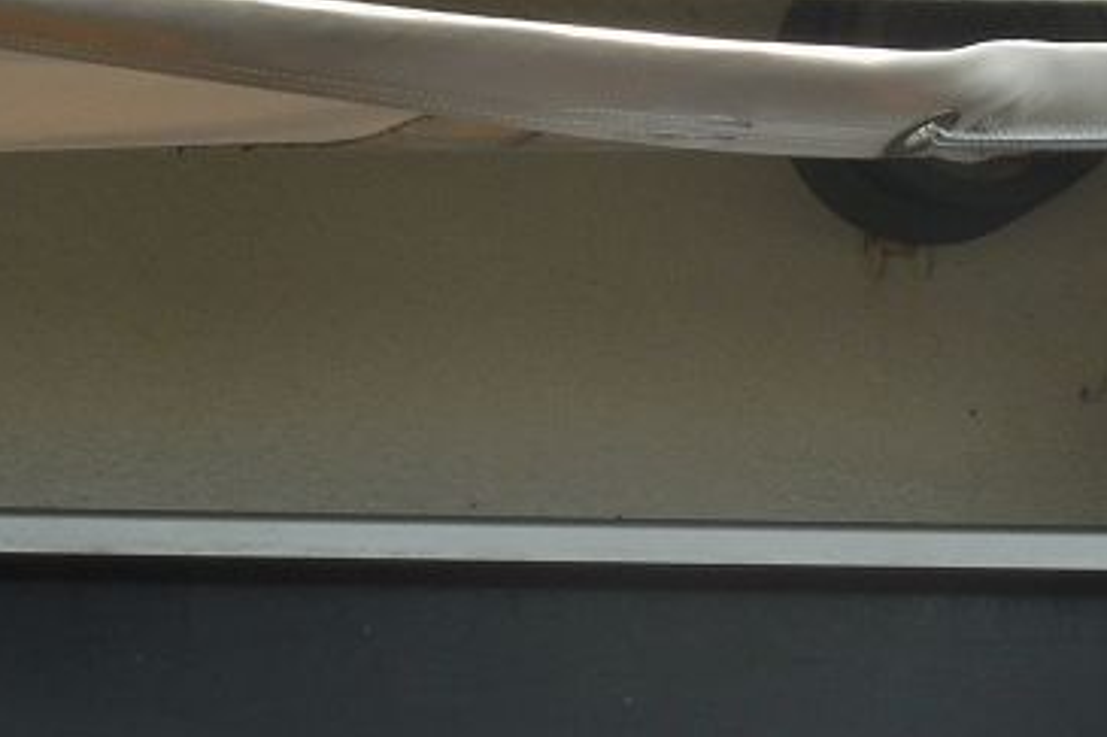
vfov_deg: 2.5
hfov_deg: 3.8
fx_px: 16781
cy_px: 503
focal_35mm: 546
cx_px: 889
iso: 100
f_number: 7.1
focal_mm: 33.3
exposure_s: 1/100
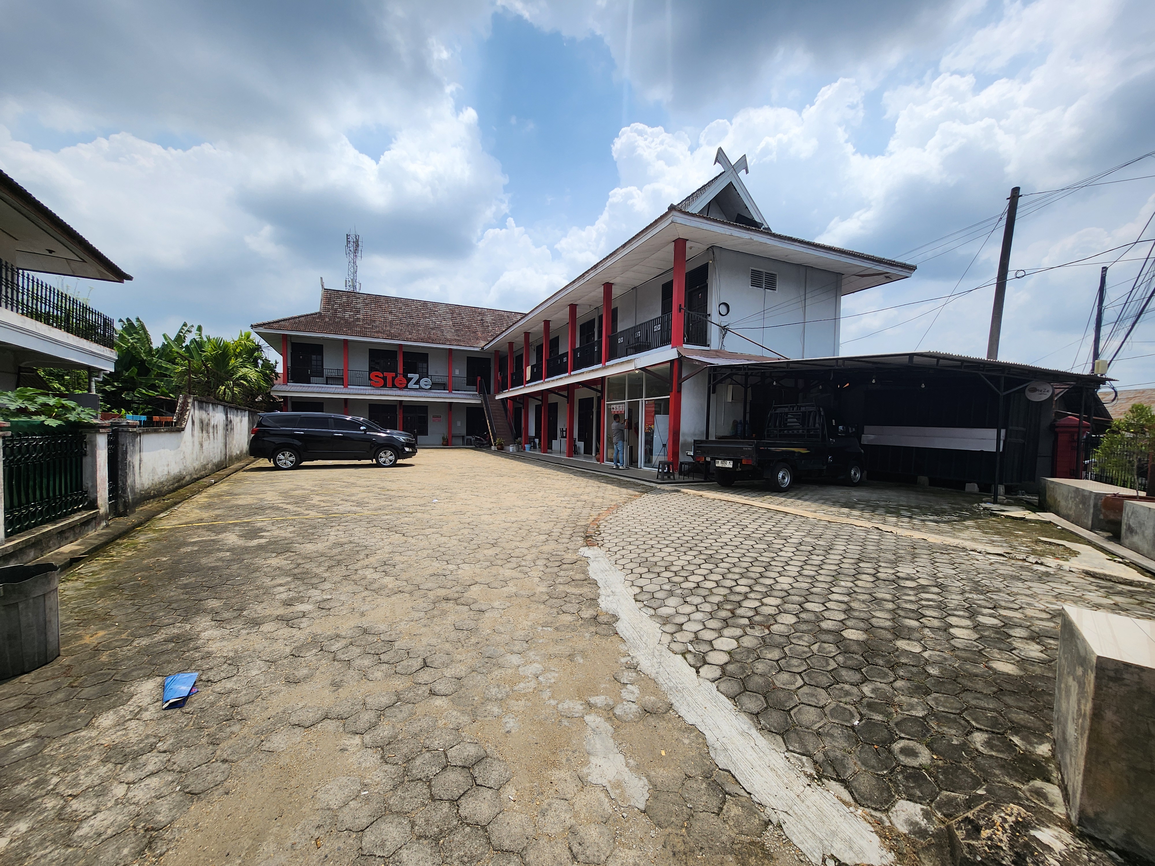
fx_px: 434
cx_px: 578
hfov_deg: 106.2
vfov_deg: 89.9
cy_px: 433
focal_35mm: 13
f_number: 2.2
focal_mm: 1.74
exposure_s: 1/1461
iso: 32
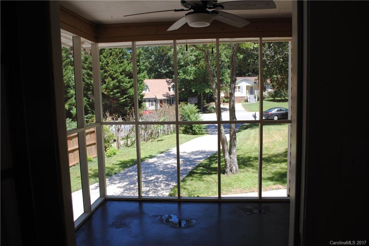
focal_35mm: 27
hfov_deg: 67.4
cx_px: 184
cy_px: 123
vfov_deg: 48.0
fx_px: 277
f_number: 5.6
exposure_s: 1/125
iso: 100
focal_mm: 18
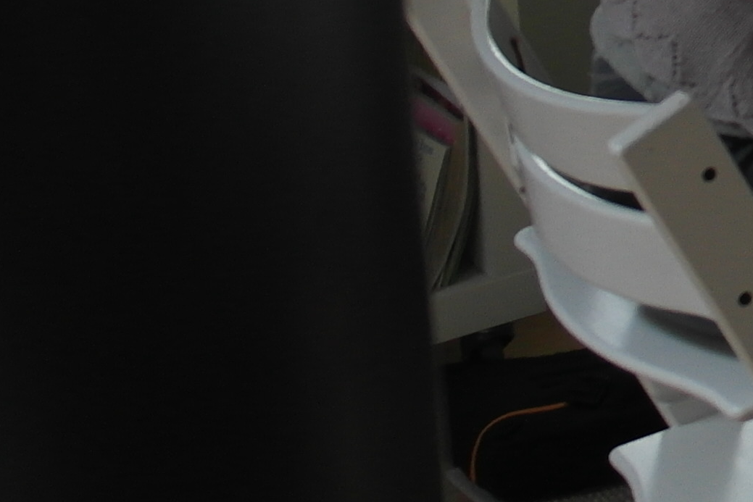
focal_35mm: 158
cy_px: -385
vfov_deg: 8.4
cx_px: 1615
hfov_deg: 11.4
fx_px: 3305
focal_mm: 20
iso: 200
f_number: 3.5
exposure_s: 1/80
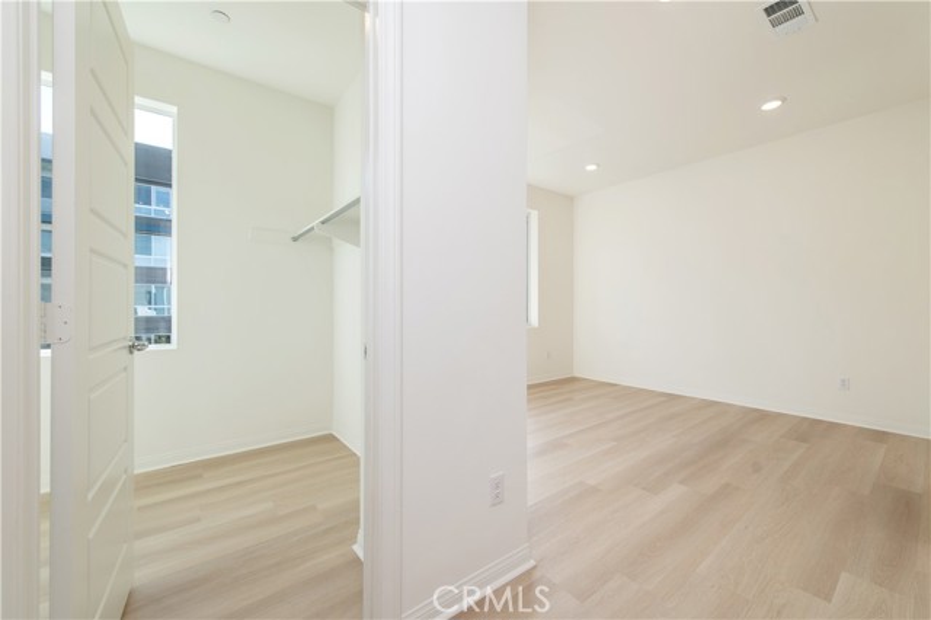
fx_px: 362
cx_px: 466
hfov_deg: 104.3
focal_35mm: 14
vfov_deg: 81.1
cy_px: 310
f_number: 5.6
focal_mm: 14
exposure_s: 1/125
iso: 140
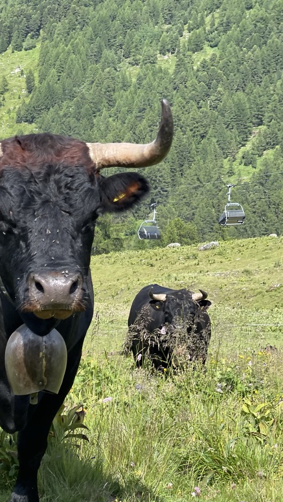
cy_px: 267
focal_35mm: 92
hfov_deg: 13.1
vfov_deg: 23.2
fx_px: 1226
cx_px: 43
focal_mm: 7.5
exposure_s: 1/256
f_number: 2.2
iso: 20
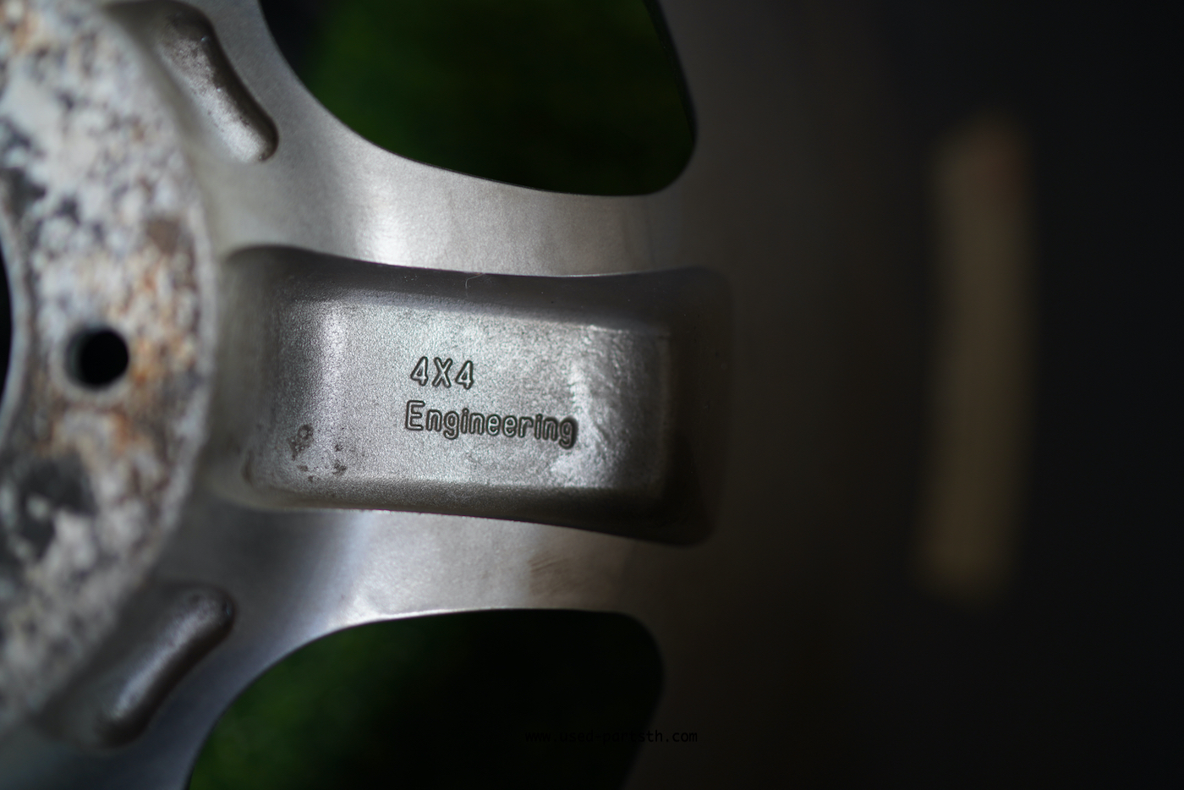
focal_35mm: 35
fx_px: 1151
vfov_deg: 37.9
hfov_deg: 54.4
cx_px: 592
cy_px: 395
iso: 160
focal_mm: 35
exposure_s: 1/40
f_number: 1.6
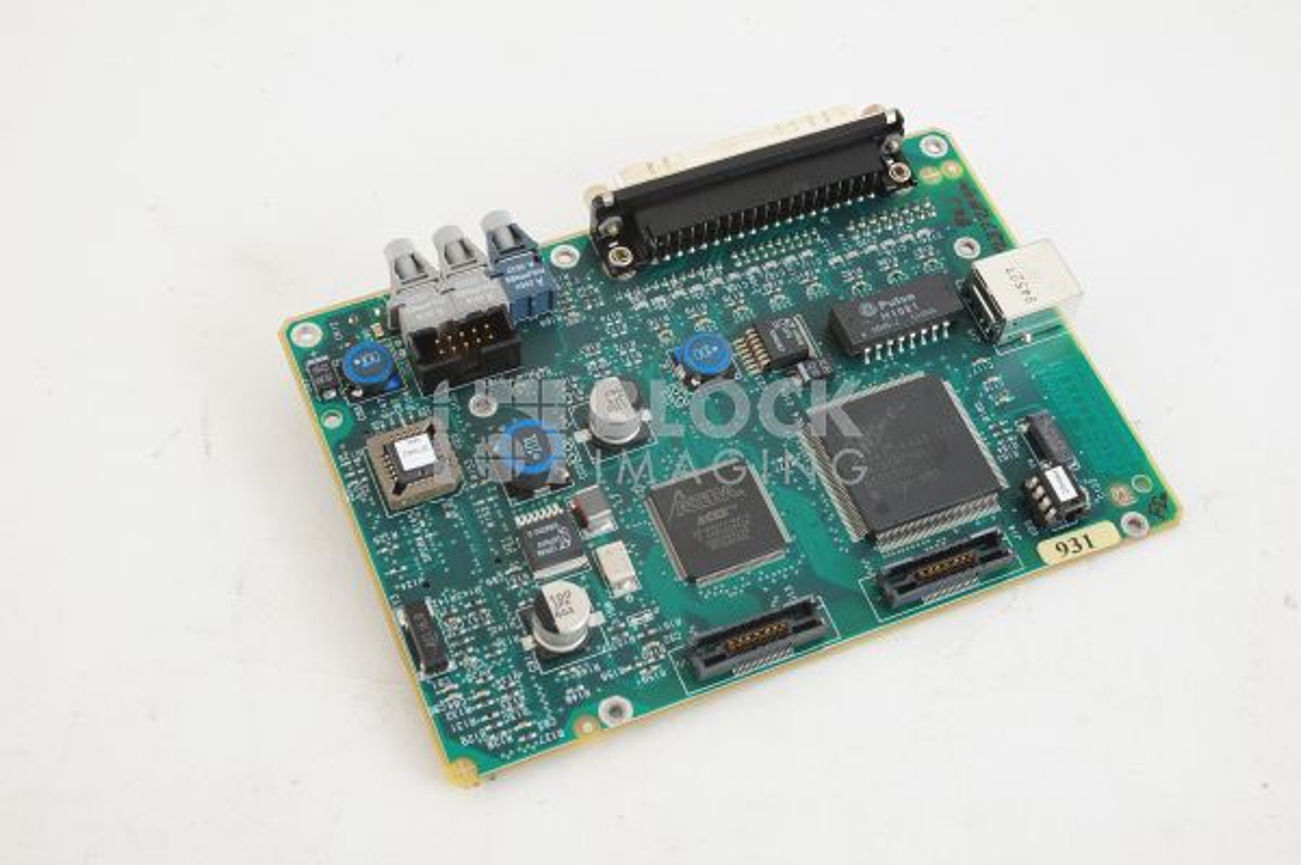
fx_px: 1805
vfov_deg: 26.9
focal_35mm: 50
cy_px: 432
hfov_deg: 39.6
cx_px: 650
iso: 1600
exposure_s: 1/125
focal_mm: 50
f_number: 14
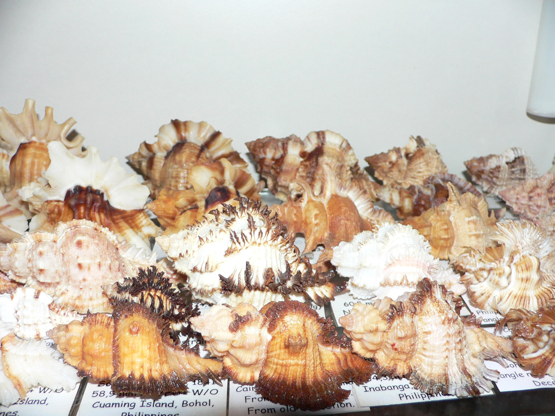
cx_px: 278
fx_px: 561
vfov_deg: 40.7
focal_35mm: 35
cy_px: 208
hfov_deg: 52.6
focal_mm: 4.6
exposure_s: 1/60
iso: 100
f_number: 2.8
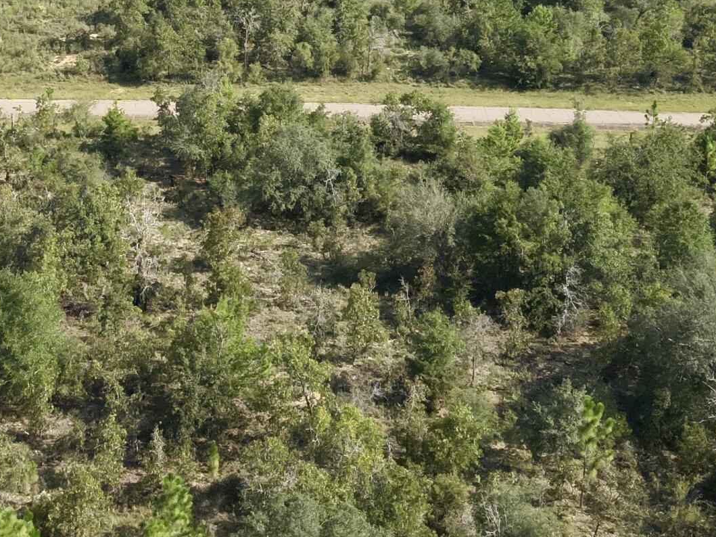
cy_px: -66
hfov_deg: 28.3
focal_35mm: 68
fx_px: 1406
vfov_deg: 20.5
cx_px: 204
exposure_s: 1/800
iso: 100
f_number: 2.8
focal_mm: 4.4
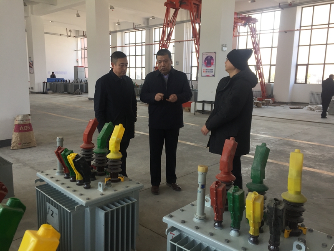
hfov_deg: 61.7
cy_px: 126
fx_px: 280
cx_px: 167
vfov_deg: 48.2
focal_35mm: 29
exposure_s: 1/50
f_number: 2.2
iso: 40
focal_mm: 4.15
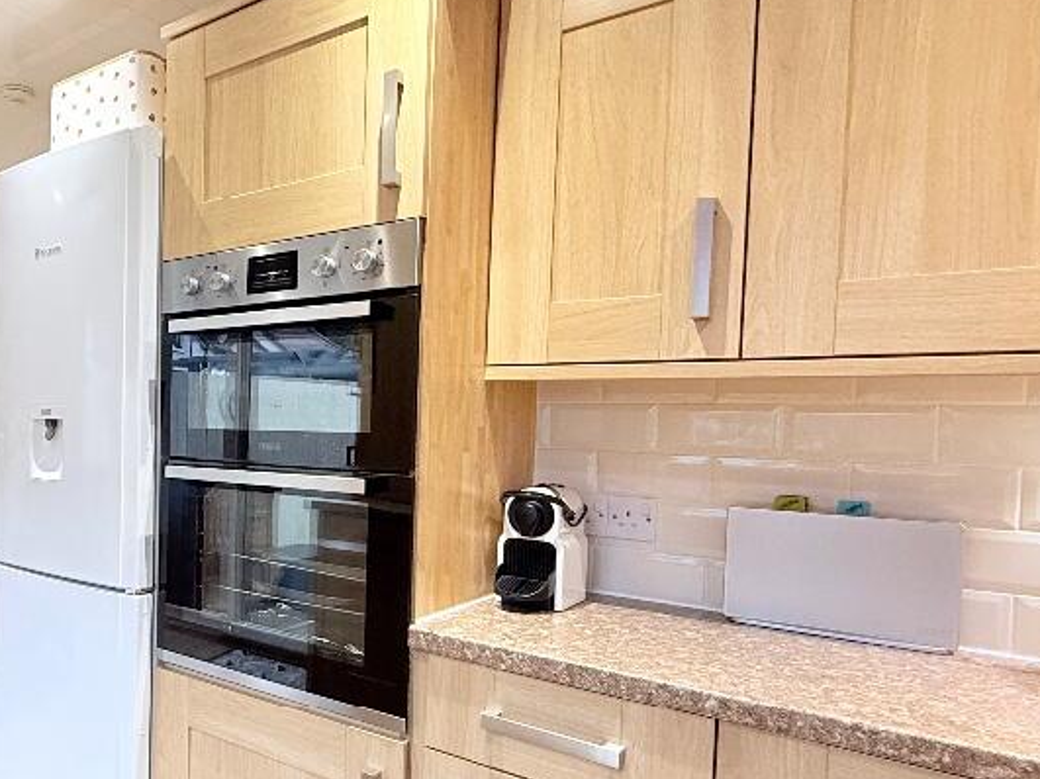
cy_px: 440
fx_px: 811
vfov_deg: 51.2
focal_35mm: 27
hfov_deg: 58.0
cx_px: 145
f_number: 2.2
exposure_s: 1/50
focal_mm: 2.22
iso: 250
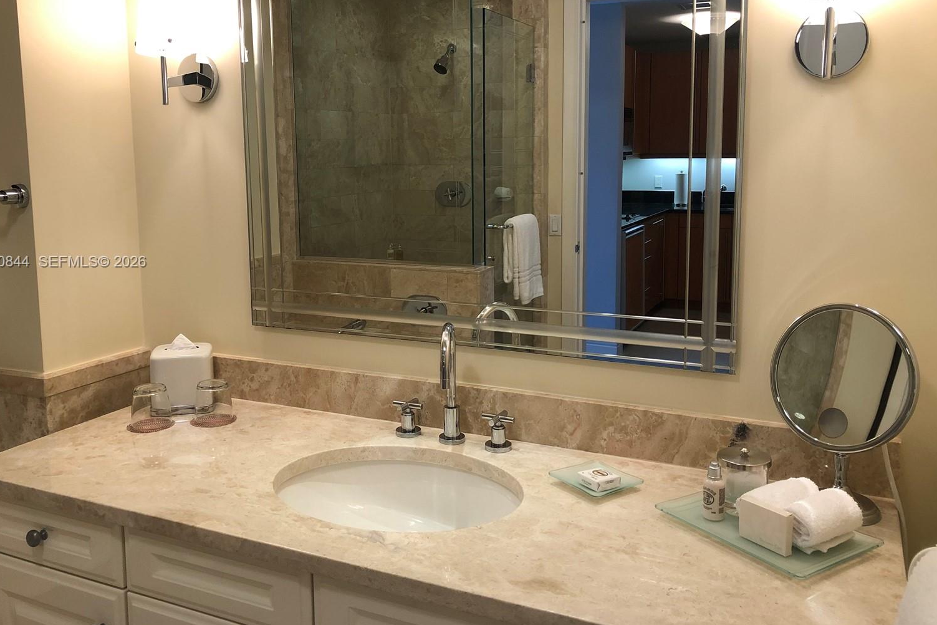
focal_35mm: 31
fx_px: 807
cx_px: 451
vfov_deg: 42.2
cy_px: 263
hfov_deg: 60.3
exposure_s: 1/30
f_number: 1.8
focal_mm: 4
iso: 40
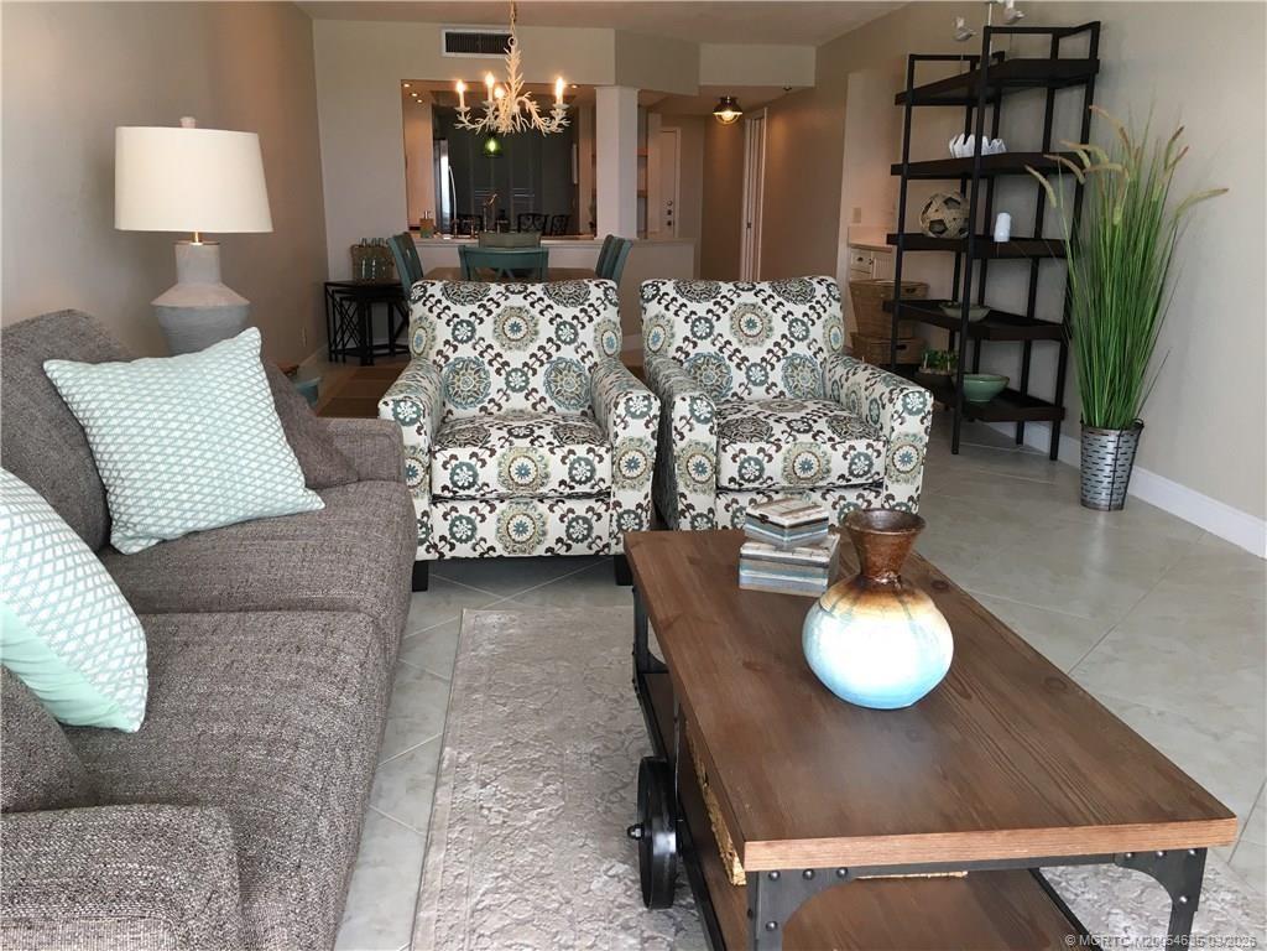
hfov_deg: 61.7
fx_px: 1061
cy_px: 476
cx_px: 634
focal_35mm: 29
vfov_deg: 48.2
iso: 32
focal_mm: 4.15
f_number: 2.2
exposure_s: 1/40
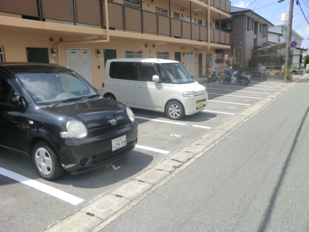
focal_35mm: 29
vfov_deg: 48.2
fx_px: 259
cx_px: 154
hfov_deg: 61.7
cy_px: 116
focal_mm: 5.2
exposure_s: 1/500
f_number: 3.5
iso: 80
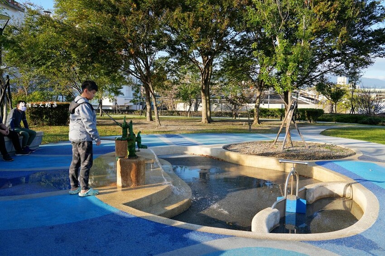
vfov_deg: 44.9
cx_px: 192
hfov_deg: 63.7
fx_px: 310
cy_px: 128
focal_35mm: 29
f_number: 8
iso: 100
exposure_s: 1/125
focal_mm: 29
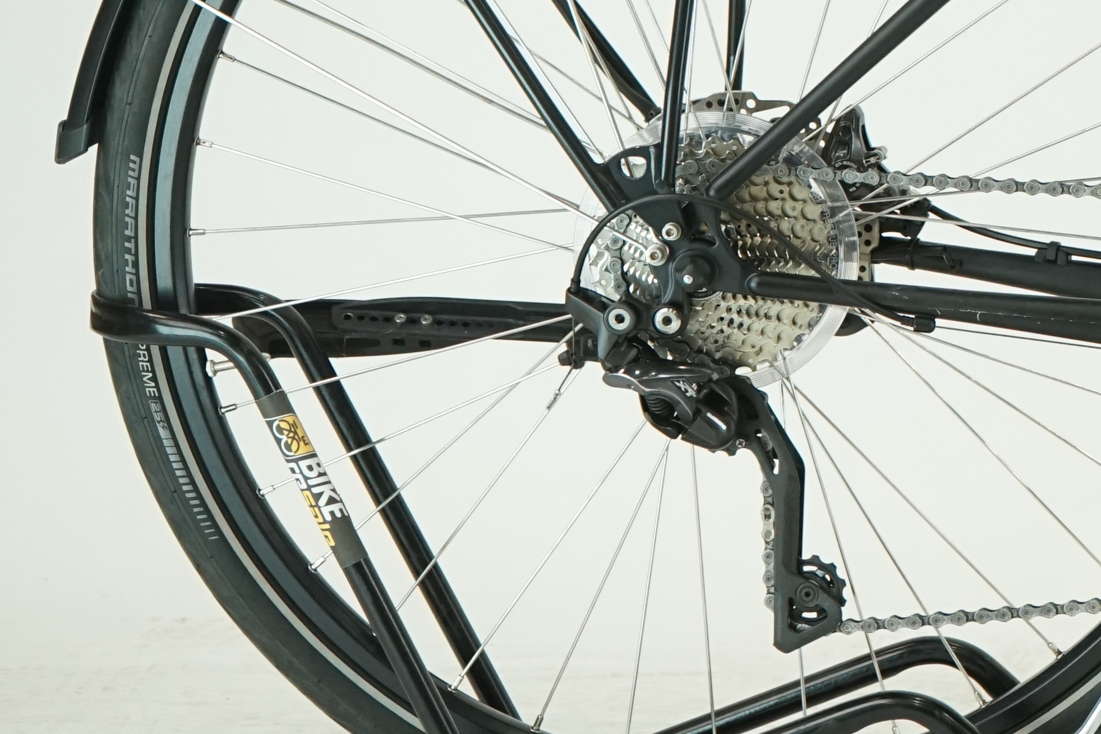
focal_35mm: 162
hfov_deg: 12.1
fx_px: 4955
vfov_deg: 8.4
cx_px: 1673
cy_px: -153
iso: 1600
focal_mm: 53
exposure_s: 1/200
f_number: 6.3
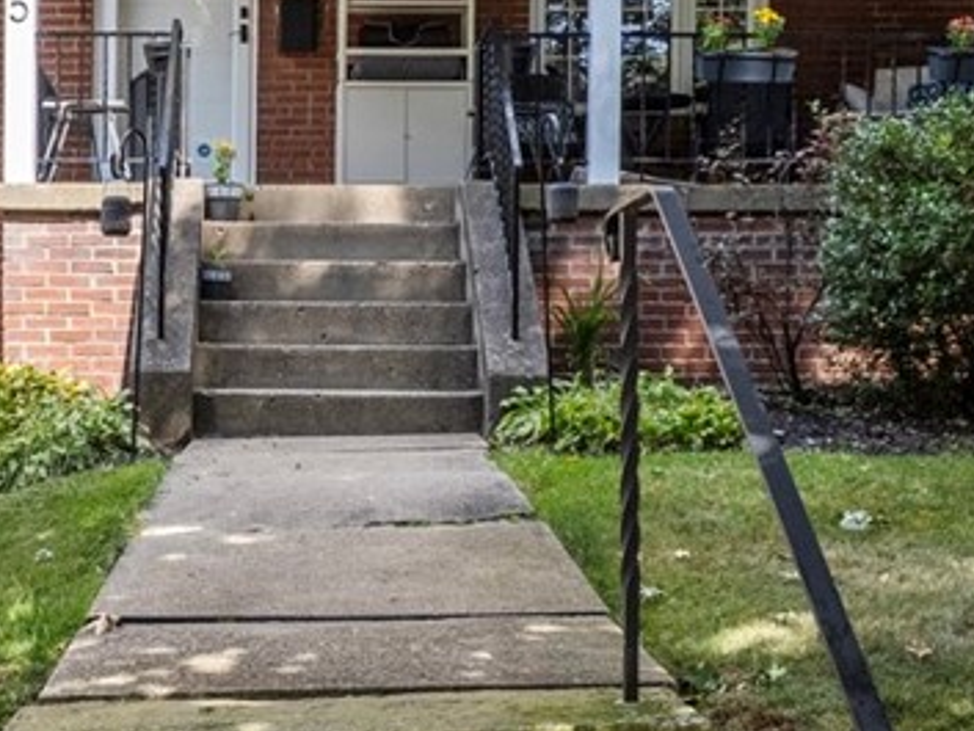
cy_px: 40
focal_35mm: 65
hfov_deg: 29.4
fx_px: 1830
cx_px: 251
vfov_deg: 21.9
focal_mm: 8.38
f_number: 2.8
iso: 100
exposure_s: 1/240
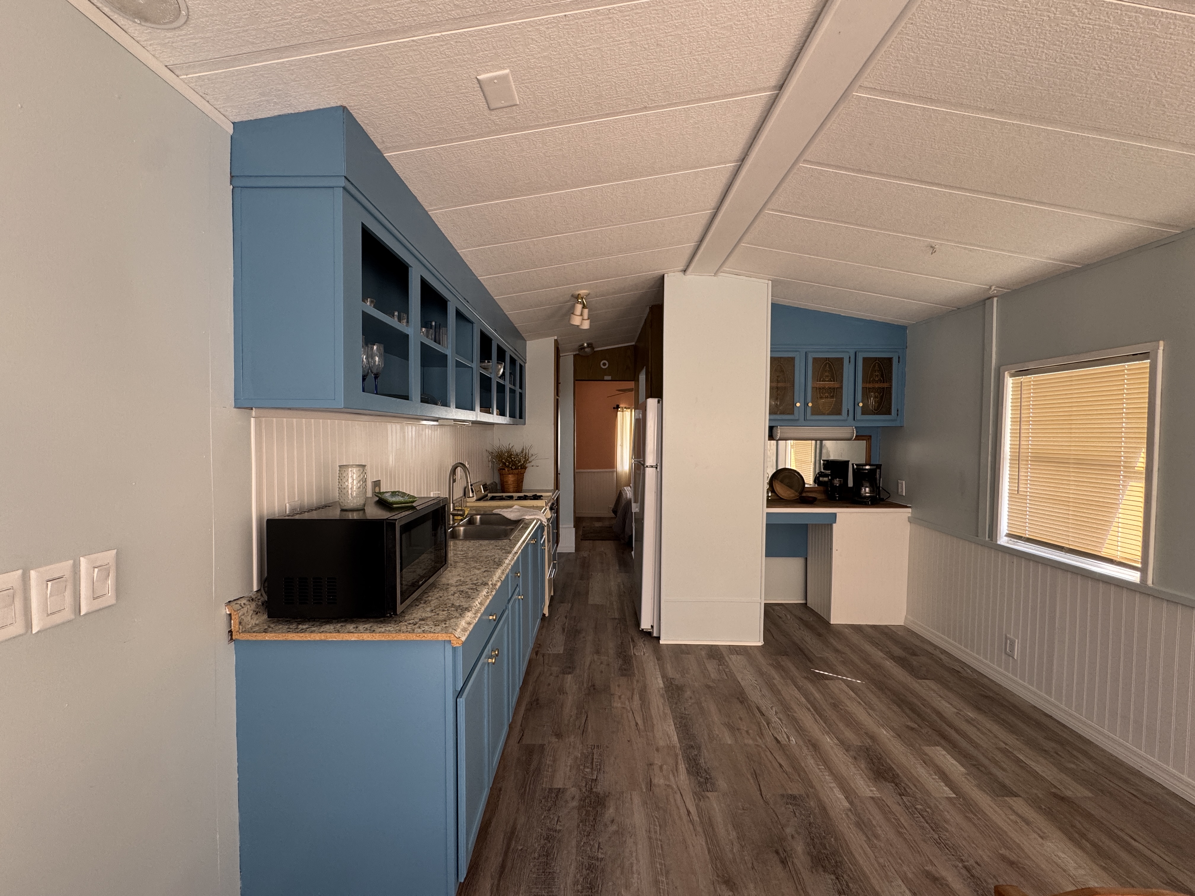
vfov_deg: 85.7
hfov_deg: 102.1
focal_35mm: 14
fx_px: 483
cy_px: 448
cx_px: 598
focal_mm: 2.22
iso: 125
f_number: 2.2
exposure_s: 1/99
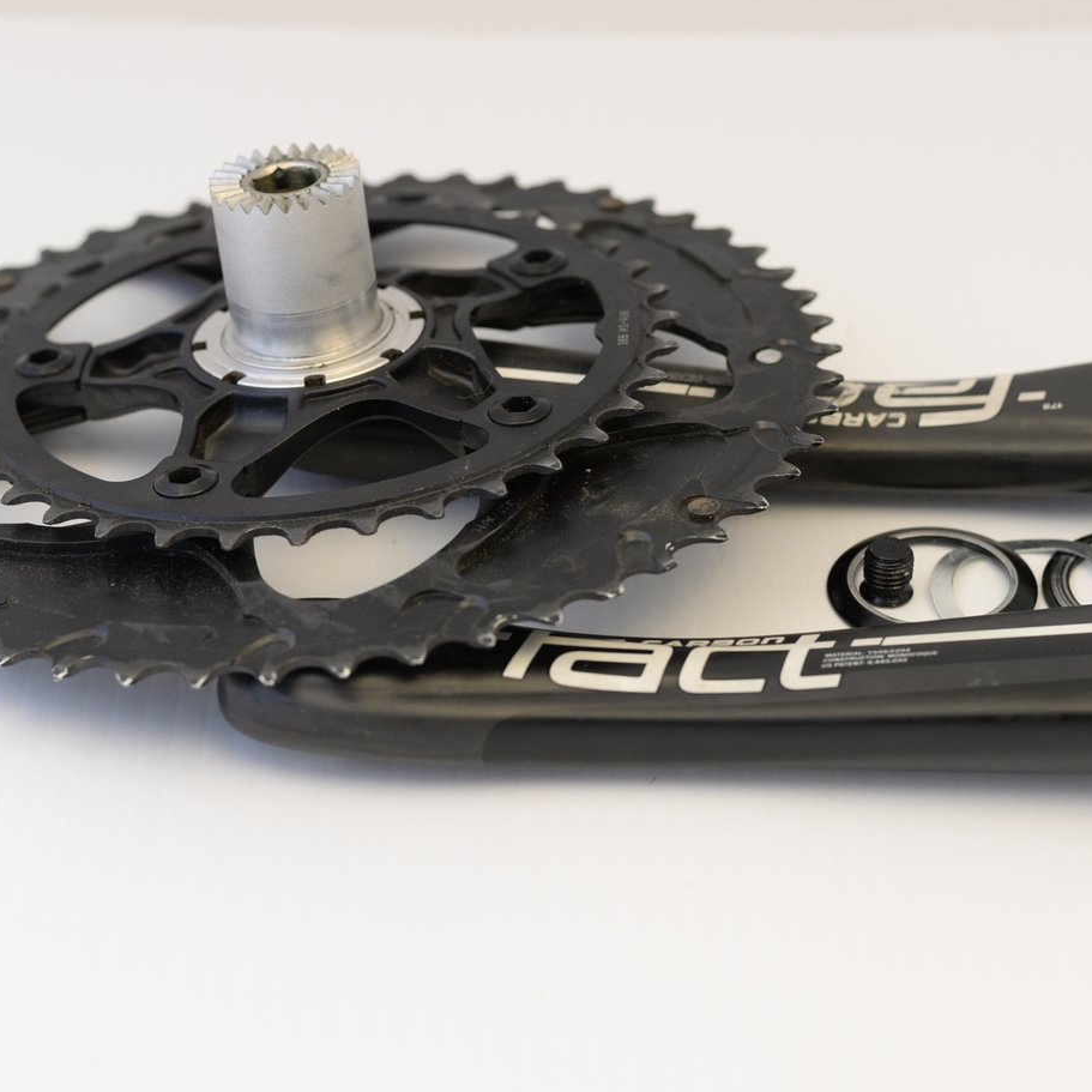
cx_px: 625
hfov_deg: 24.6
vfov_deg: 24.7
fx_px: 2498
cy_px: 564
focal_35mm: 70
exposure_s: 1/30
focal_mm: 50
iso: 800
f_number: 5
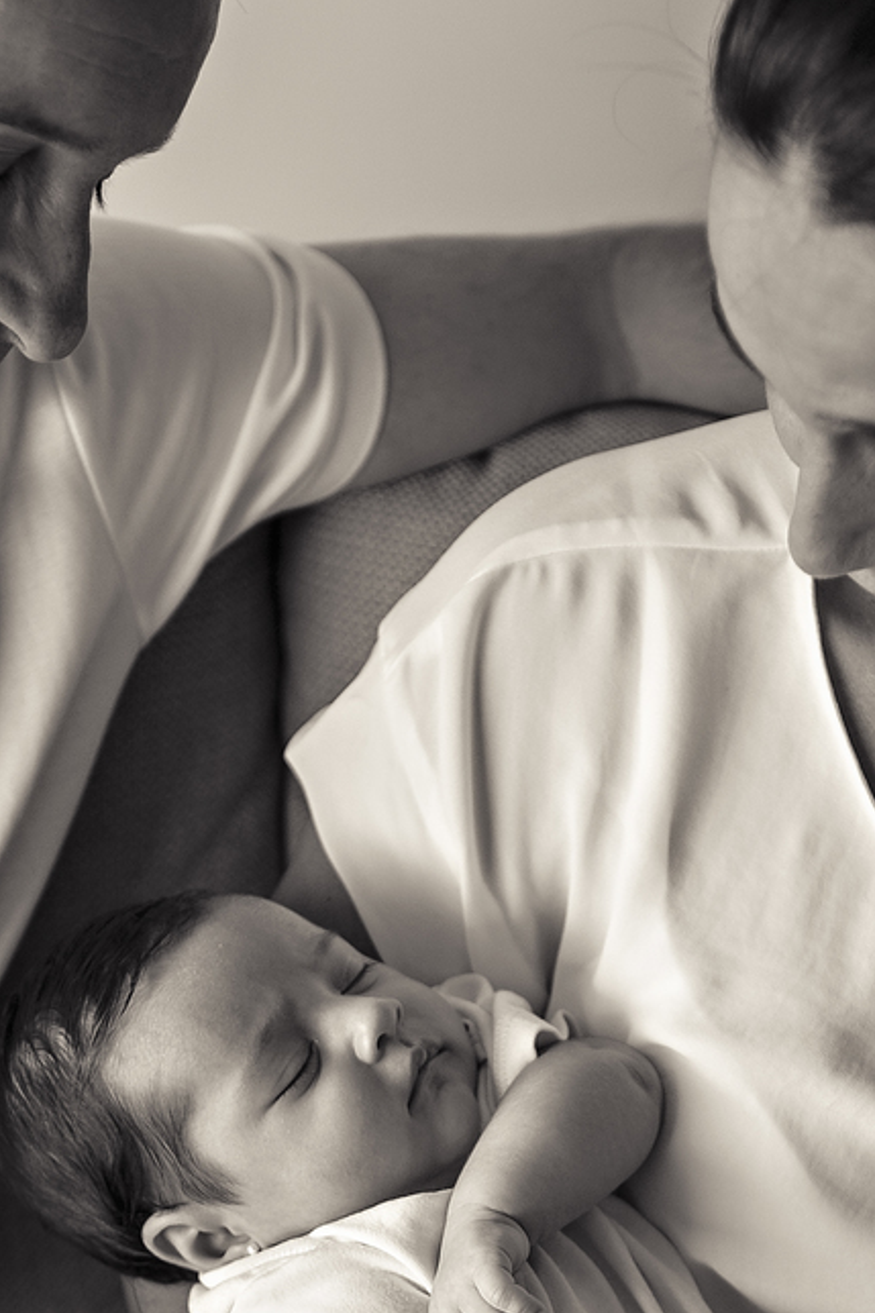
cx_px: 483
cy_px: 1279
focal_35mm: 98
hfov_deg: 14.0
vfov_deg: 20.2
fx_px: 3575
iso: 200
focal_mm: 35
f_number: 1.8
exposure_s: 1/160
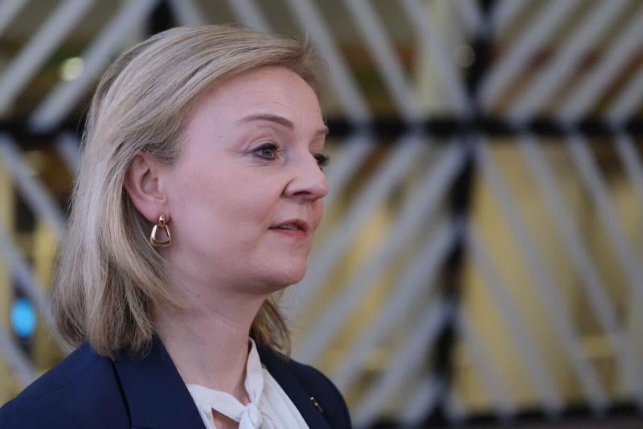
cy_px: 214
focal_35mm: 150
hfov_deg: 13.7
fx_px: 2679
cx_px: 322
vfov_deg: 9.1
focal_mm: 99.8
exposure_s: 1/500
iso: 3200
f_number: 4
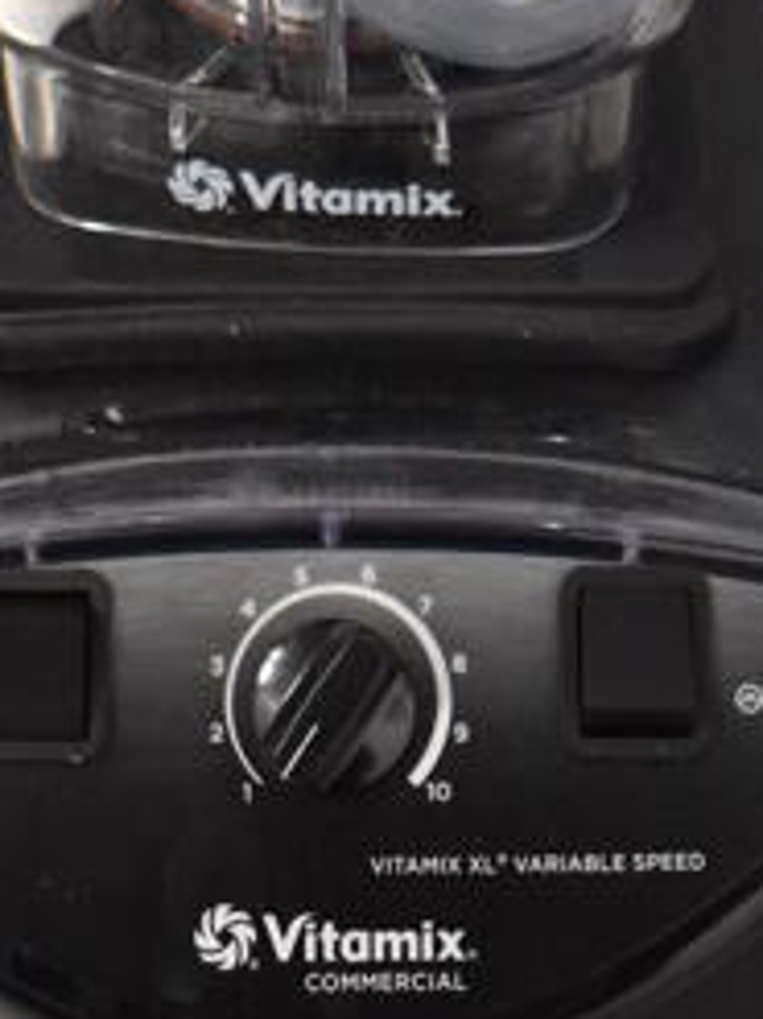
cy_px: -547
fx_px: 2824
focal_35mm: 96
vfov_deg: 18.0
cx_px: 396
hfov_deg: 15.4
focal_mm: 18
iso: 3200
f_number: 3.5
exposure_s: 1/125
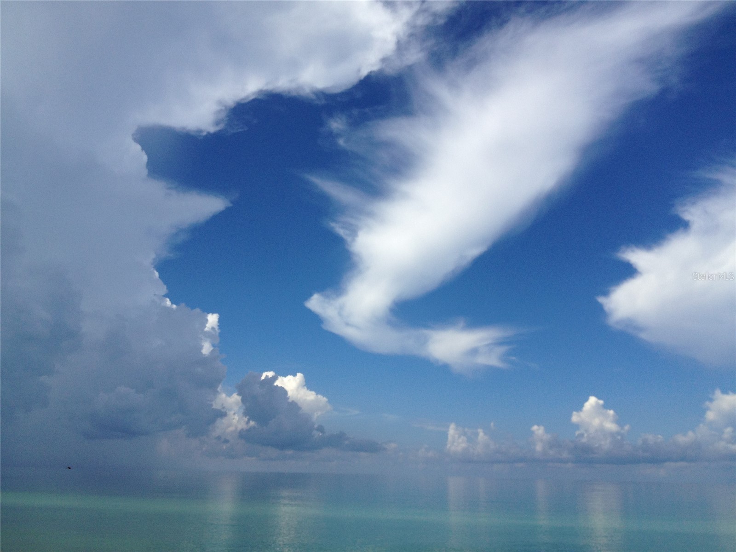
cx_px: 368
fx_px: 744
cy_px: 276
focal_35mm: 35
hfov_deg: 52.6
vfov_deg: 40.7
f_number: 2.4
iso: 64
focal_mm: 4.28
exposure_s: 1/3067
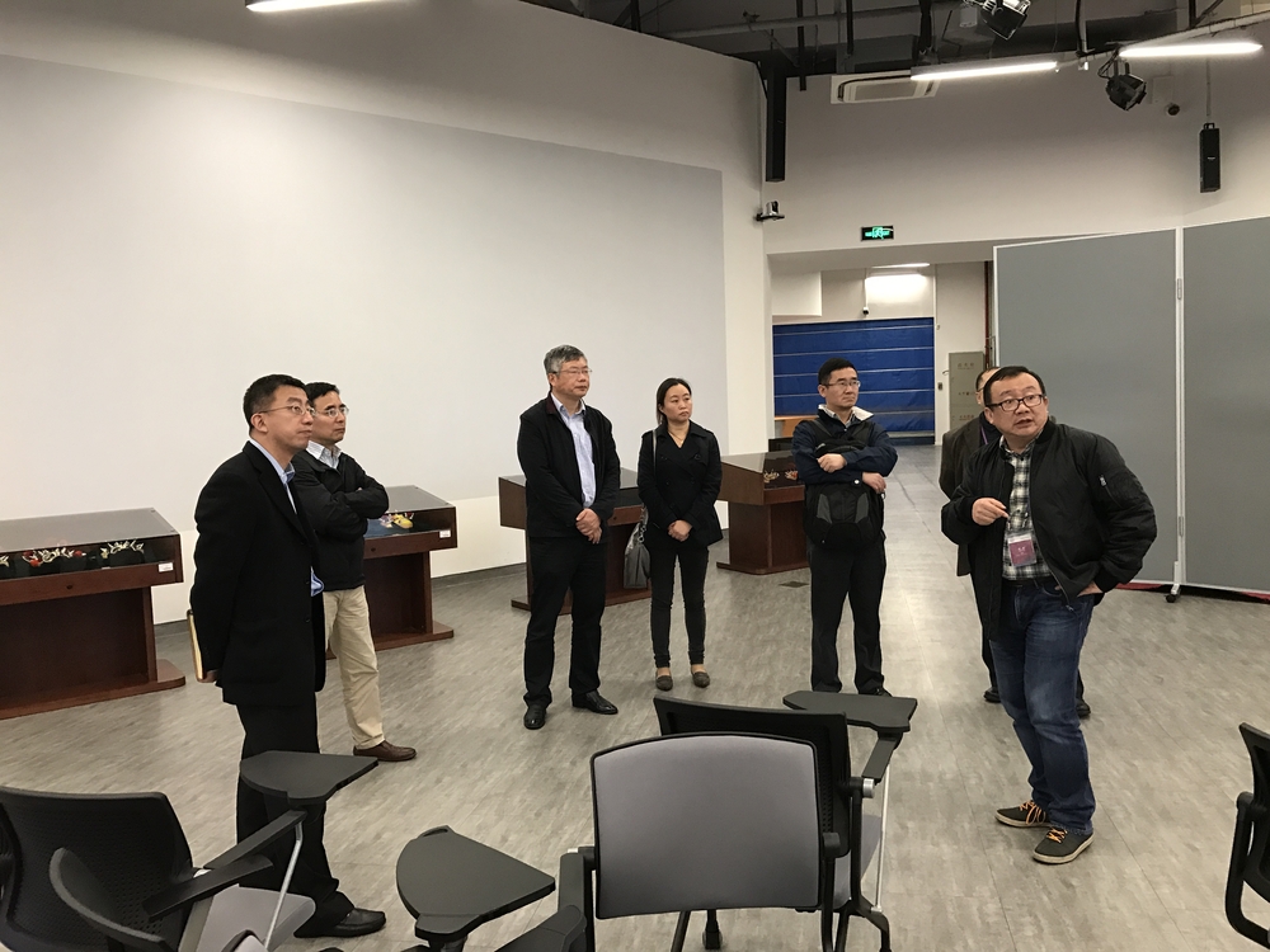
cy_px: 476
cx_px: 635
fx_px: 1027
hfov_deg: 63.4
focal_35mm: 28
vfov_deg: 49.7
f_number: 1.8
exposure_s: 1/17
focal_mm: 3.99
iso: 64
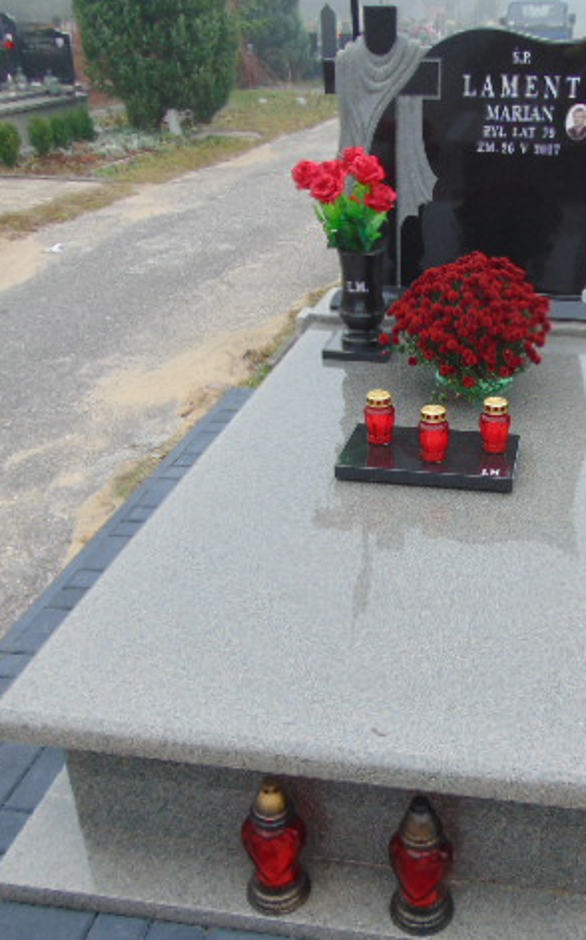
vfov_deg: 54.0
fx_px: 921
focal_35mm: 36
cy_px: 465
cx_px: 433
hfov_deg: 34.6
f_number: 3
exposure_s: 1/320
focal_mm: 4.5
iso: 80
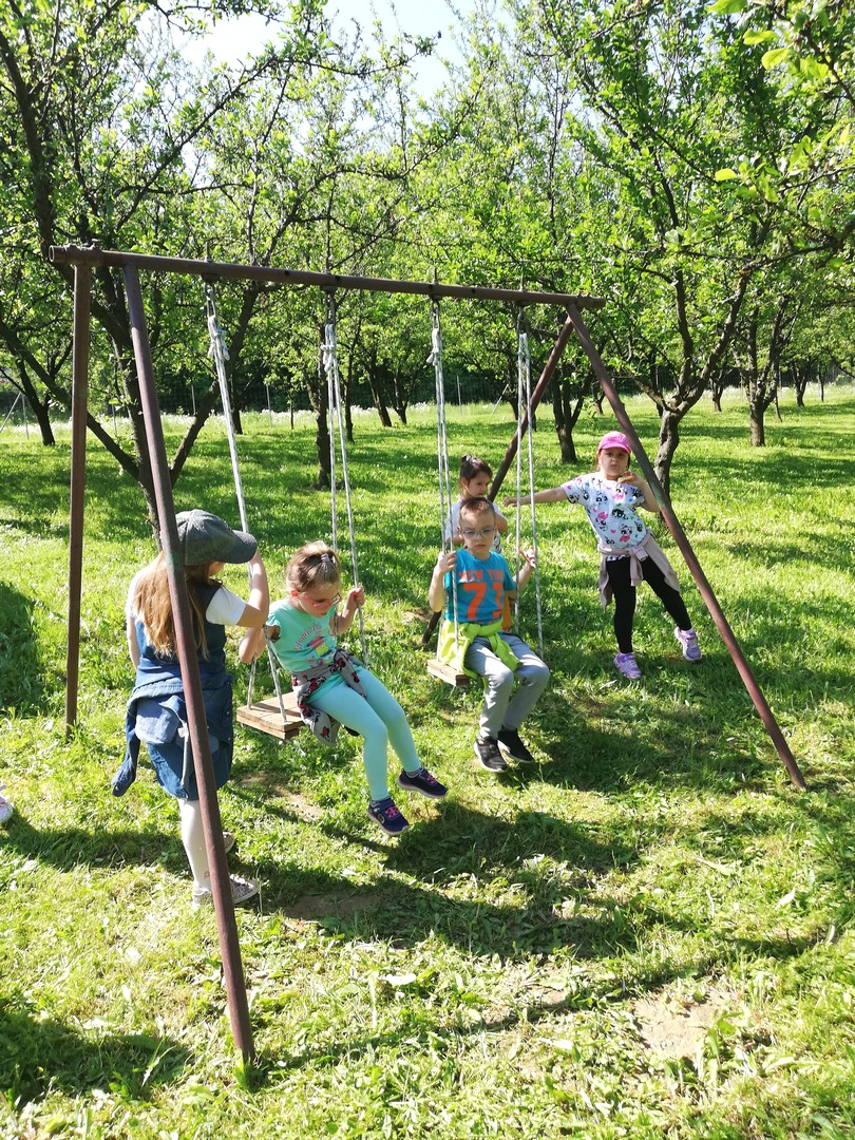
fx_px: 856
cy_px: 570
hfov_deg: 53.1
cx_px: 428
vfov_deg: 67.3
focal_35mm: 26
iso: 50
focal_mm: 3.81
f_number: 2.2
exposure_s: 1/325
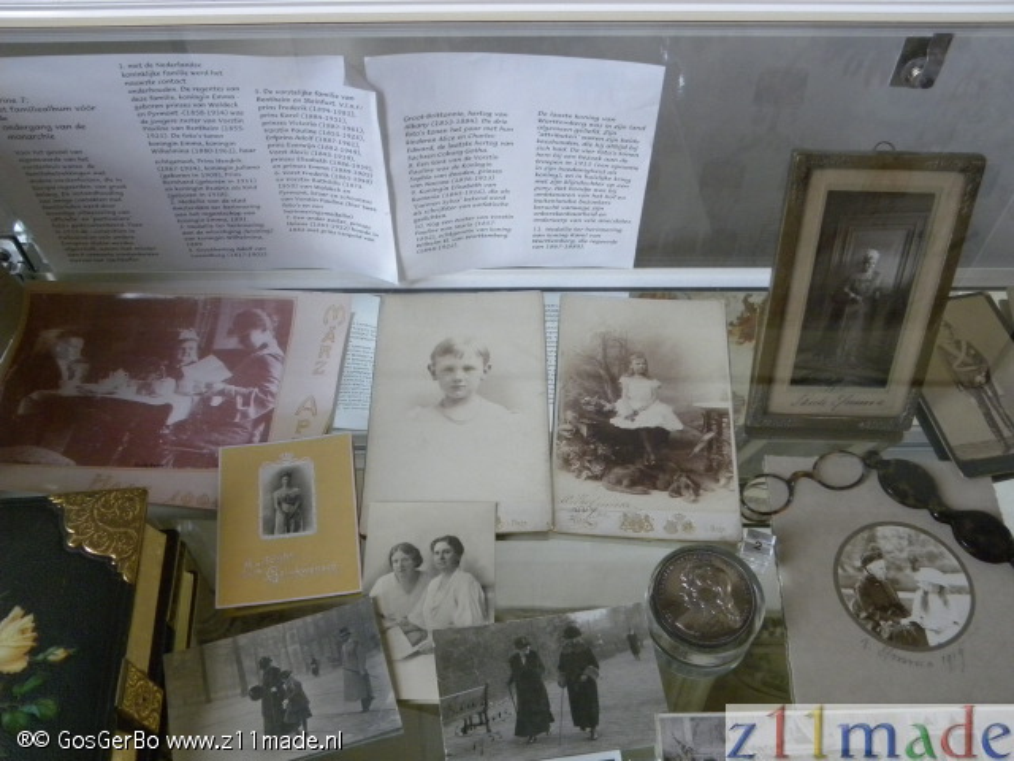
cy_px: 380
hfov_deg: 55.4
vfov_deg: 42.9
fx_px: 967
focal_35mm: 33
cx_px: 507
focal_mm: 5.9
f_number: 2.8
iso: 400
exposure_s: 1/47.8
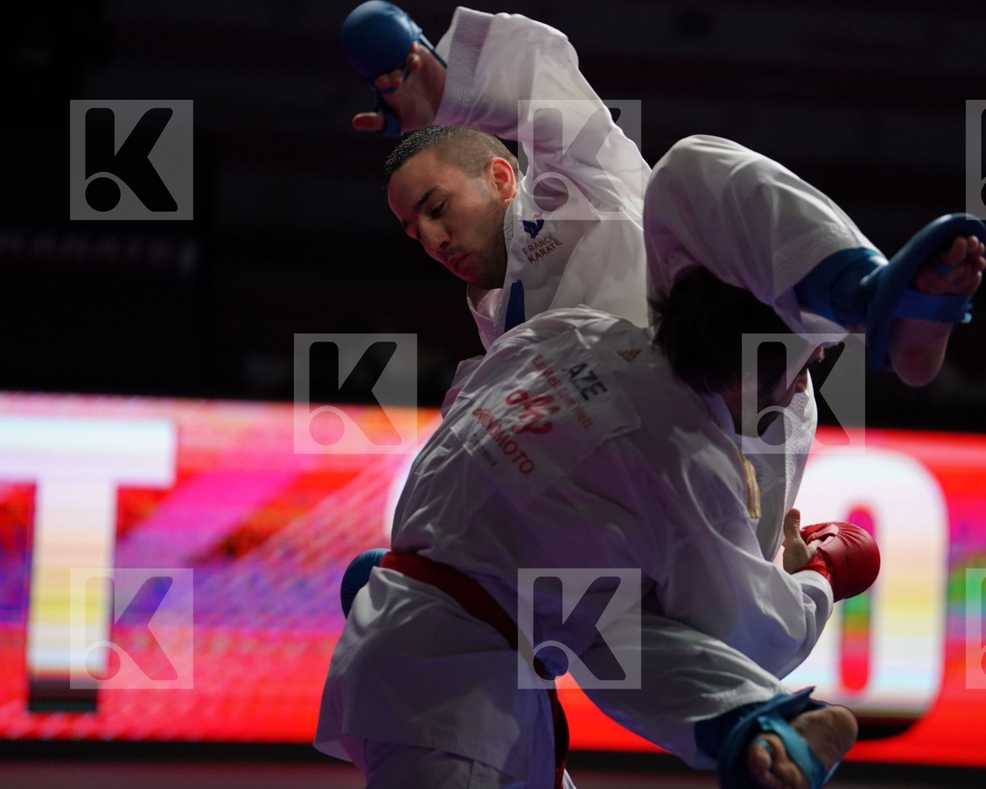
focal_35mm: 214
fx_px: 6246
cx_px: 580
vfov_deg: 7.2
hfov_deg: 9.0
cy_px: 394
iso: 2000
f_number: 2.8
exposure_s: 1/1000
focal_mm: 189
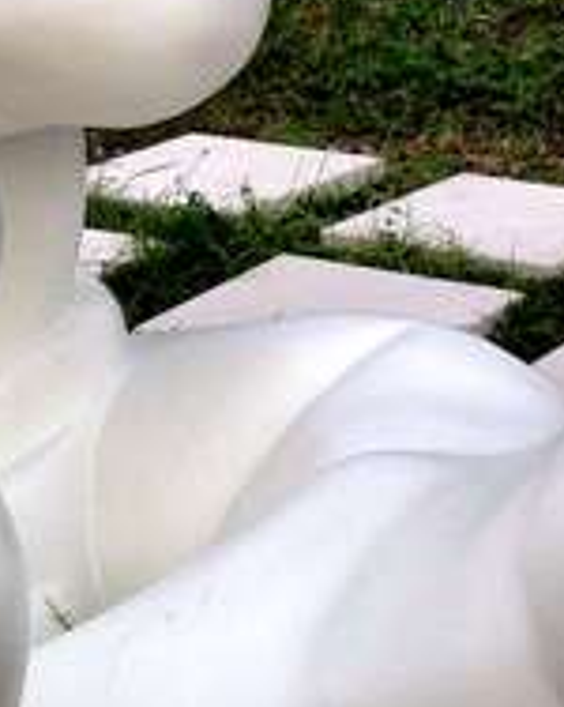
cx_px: 707
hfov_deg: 11.0
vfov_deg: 13.6
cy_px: -192
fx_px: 2863
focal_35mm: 137
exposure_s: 1/488
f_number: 2.4
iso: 50
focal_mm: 4.12
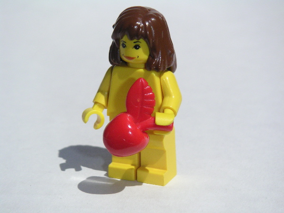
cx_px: 142
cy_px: 106
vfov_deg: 13.3
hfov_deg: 17.7
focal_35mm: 111
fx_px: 911
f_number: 8
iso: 160
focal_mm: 17.1
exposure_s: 1/1000
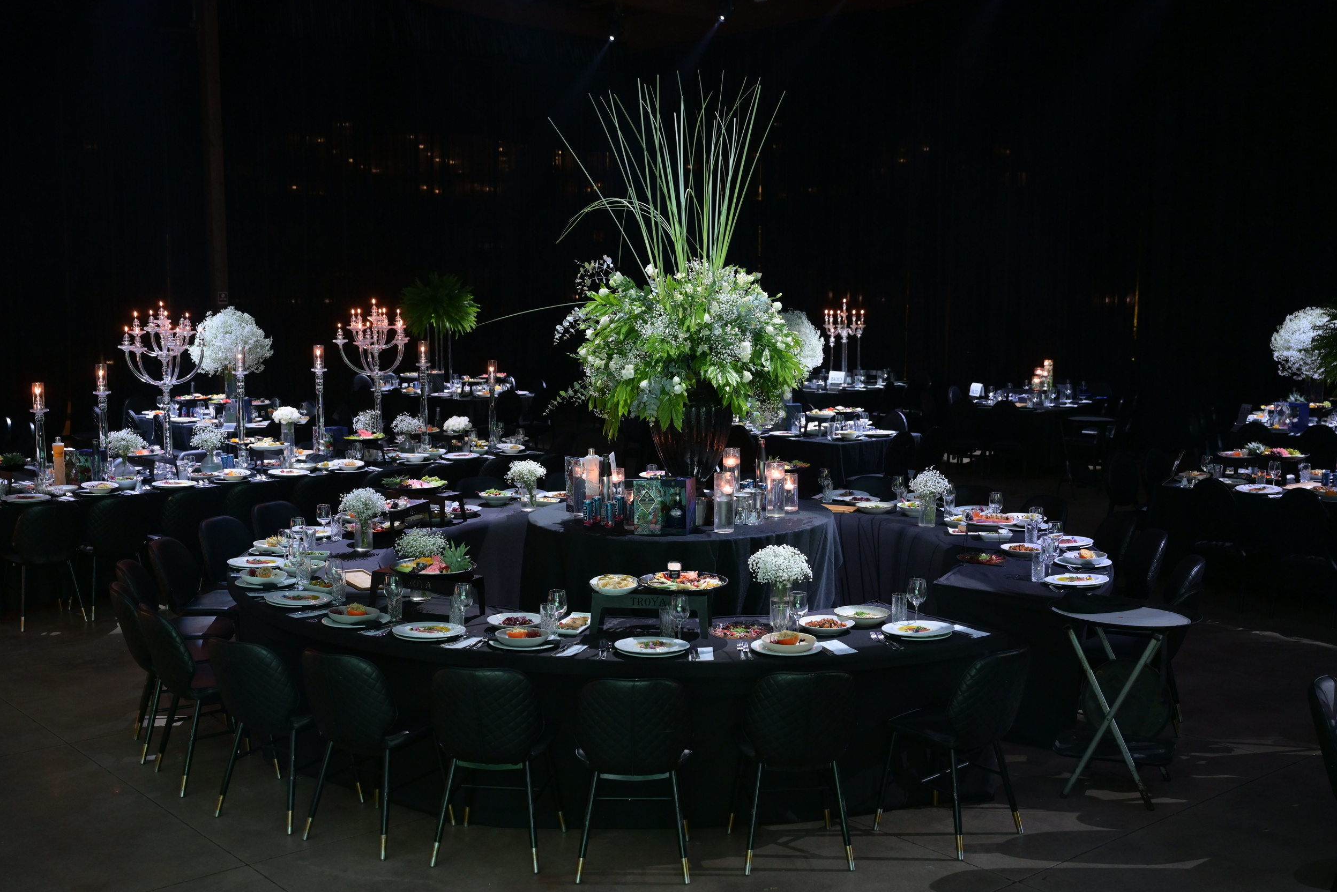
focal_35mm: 39
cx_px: 676
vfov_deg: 34.2
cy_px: 454
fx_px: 1448
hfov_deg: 49.5
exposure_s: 1/60
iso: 1600
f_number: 4
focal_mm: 38
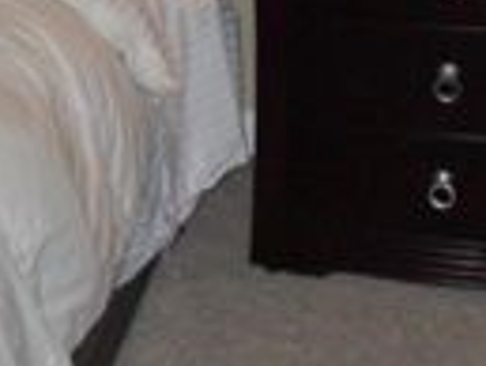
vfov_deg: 8.3
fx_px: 2445
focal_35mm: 174
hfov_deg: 10.8
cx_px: -316
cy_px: -264
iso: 200
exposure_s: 1/45
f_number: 3
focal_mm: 6.3
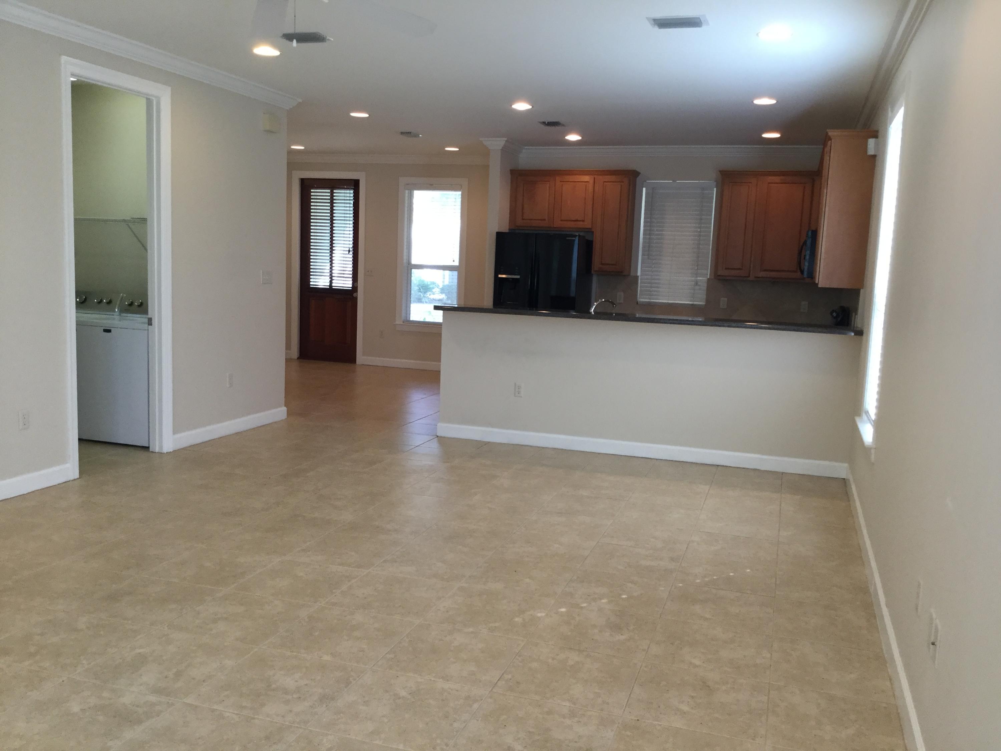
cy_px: 376
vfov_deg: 45.4
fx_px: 896
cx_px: 500
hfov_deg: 58.4
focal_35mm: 31
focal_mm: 3.3
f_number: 2.4
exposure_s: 1/30
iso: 64
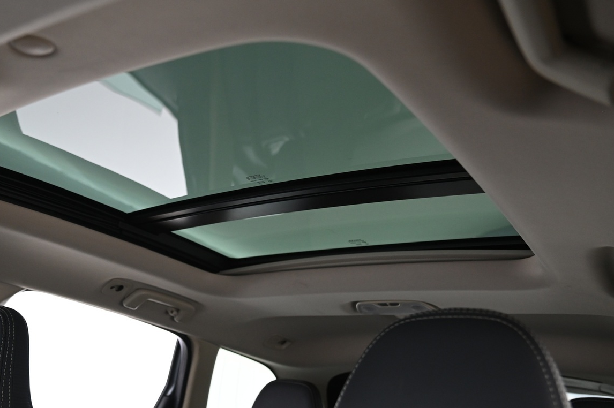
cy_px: 272
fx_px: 579
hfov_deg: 55.2
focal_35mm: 34
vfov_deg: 38.4
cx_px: 231
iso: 2000
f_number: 4
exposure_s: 1/25
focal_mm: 24
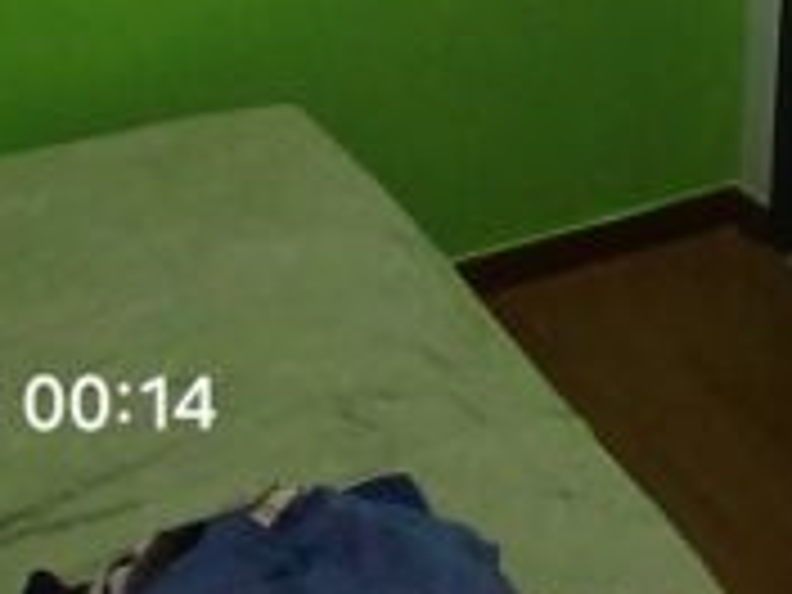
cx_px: 954
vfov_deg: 15.0
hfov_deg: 23.9
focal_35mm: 74
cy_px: -684
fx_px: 1693
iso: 100
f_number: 2.2
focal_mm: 1.4
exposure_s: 1/33
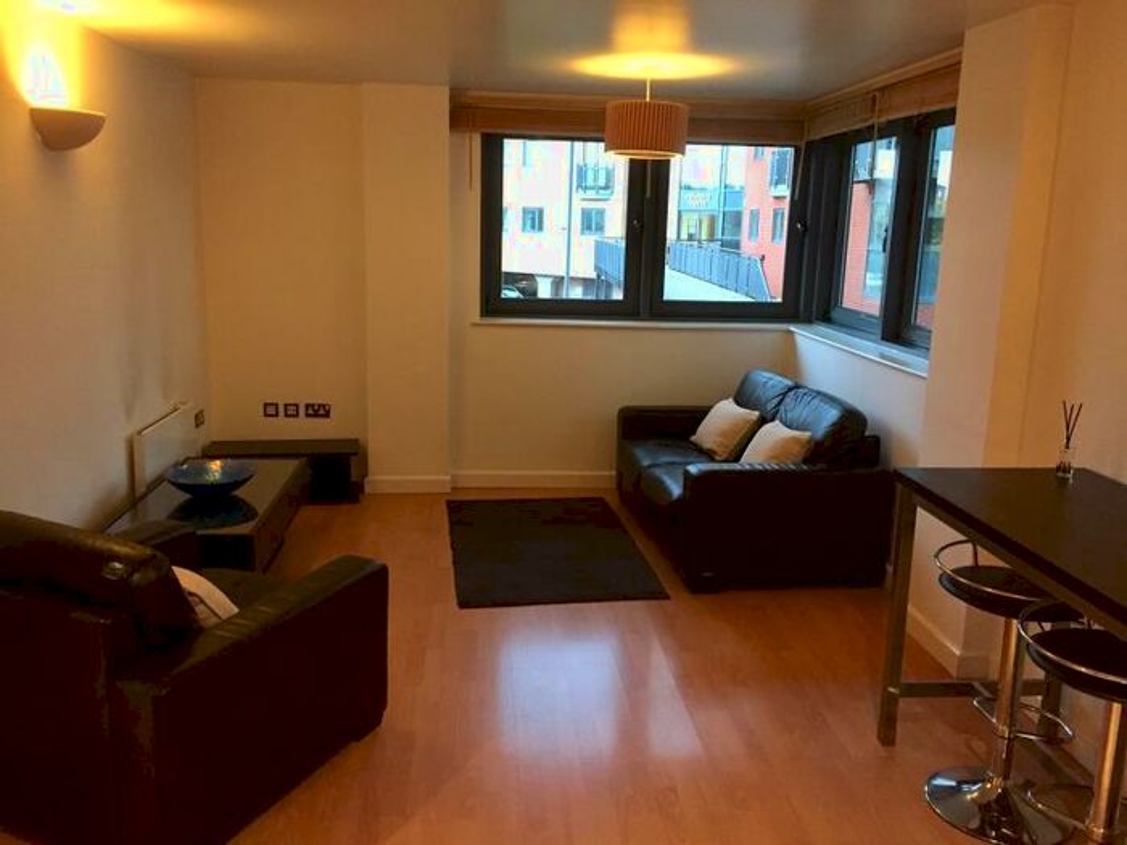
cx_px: 564
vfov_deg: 48.2
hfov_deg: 61.7
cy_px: 422
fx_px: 944
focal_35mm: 29
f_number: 2.2
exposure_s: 1/25
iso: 250
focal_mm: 4.15
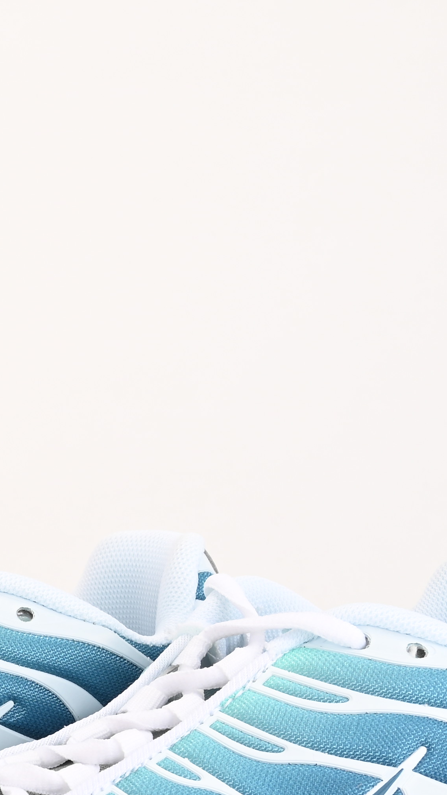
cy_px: 699
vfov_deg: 20.1
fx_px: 2204
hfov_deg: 11.2
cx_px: -205
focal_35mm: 105
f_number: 11
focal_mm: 33.5
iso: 100
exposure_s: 1/200
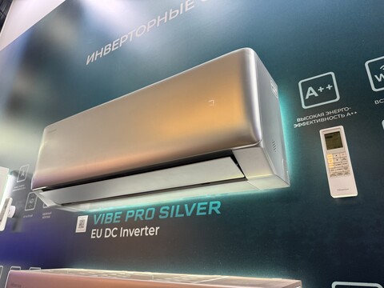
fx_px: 266
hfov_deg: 71.6
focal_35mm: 24
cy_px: 144
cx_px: 192
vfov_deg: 56.8
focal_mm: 6.76
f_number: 1.78
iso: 80
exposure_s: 1/100
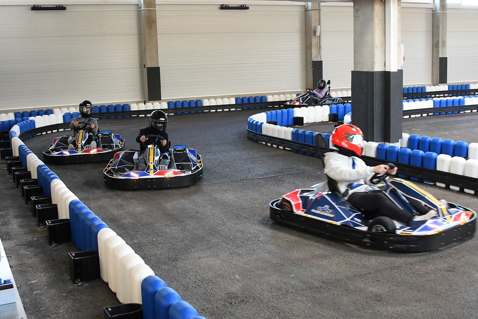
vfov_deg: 31.9
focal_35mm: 42
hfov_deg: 46.4
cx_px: 239
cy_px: 160
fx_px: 558
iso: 5000
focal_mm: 28
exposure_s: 1/160
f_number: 6.3
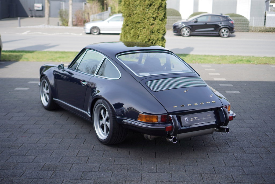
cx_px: 138
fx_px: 401
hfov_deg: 37.8
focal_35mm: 52
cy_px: 92
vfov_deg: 25.8
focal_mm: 35
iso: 200
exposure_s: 1/2000
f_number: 2.2
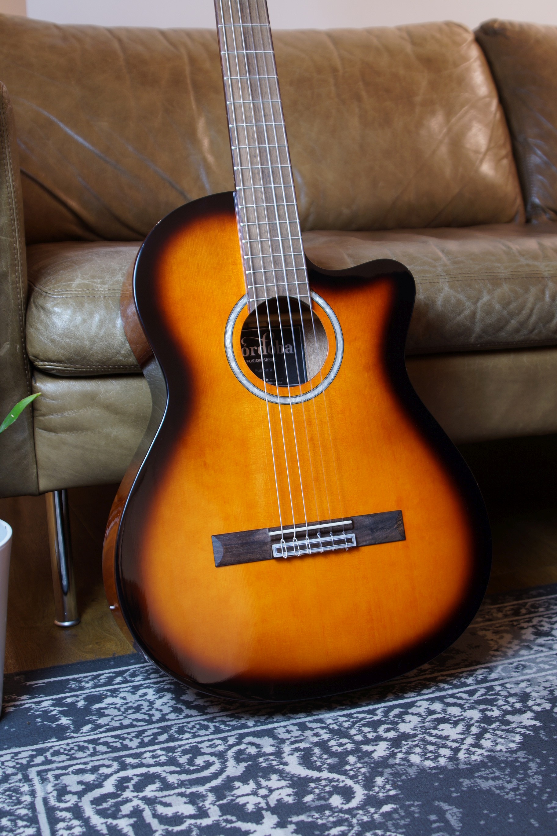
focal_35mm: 45
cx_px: 278
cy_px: 418
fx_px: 1044
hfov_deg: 29.9
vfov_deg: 43.6
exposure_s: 1/8
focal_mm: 30
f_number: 5
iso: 100
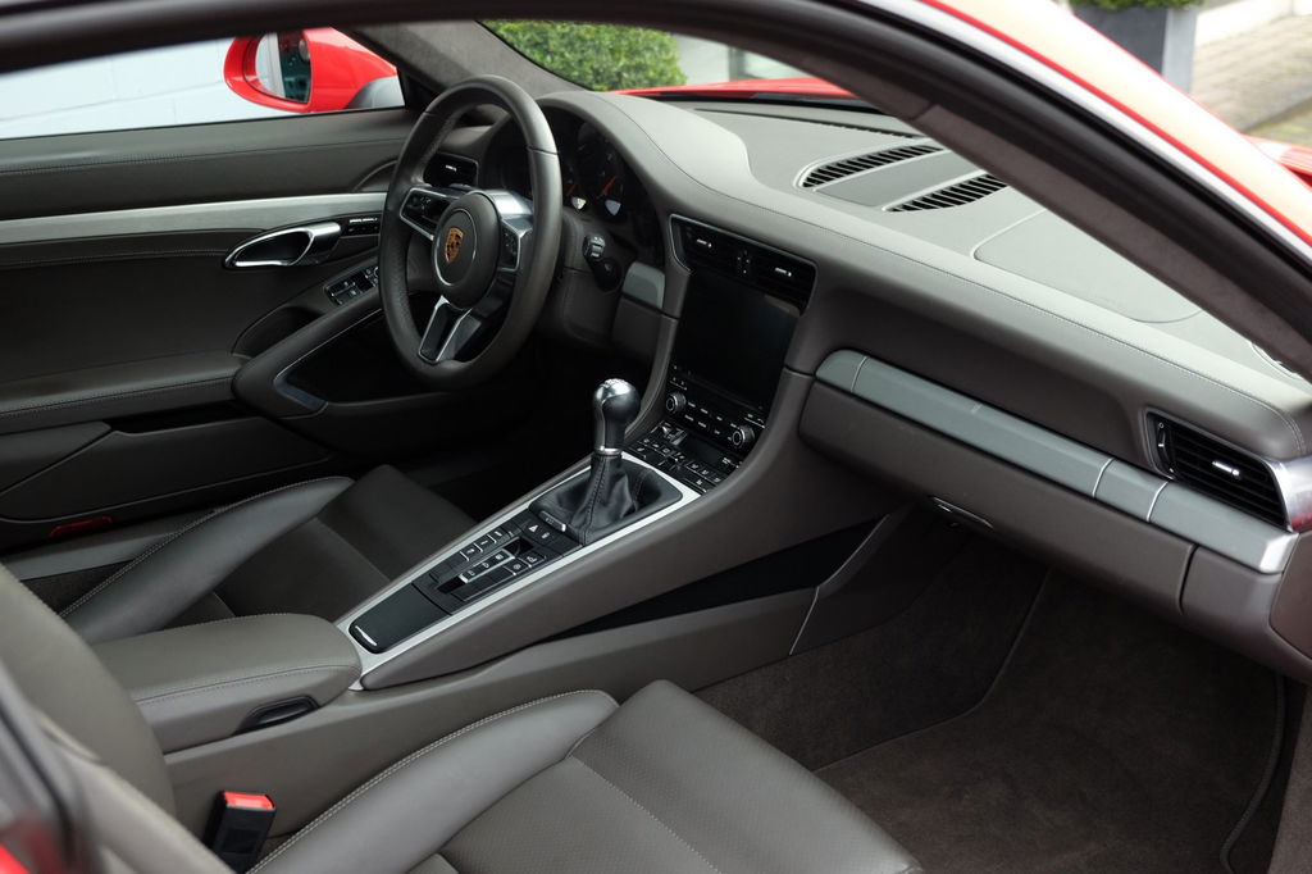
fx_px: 1567
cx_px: 656
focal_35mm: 43
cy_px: 437
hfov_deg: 45.4
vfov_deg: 31.2
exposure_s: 1/60
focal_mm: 28.9
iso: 400
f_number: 3.2
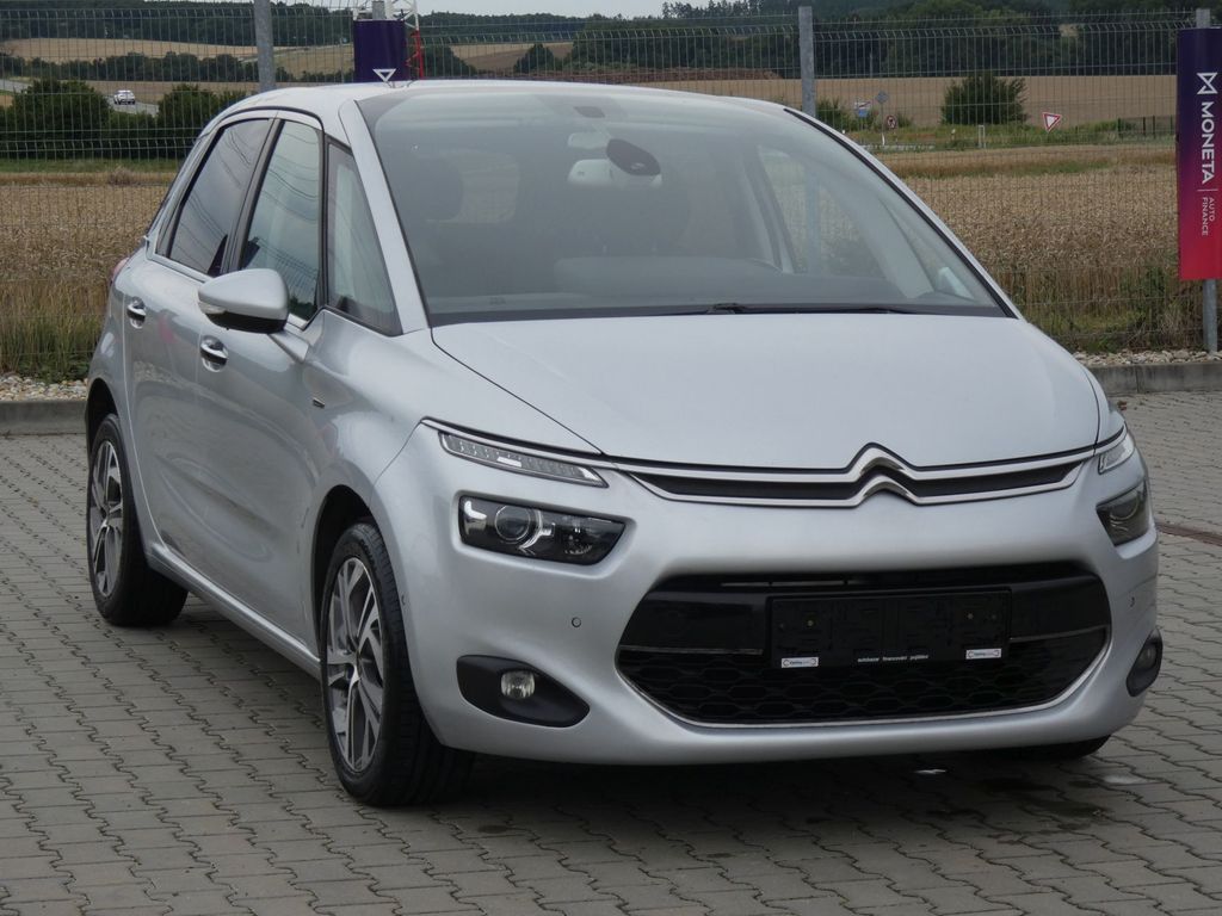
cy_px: 458
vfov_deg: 17.0
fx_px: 3071
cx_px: 611
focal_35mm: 87
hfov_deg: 22.5
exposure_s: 1/250
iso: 80
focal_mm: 15.6
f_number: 5.6
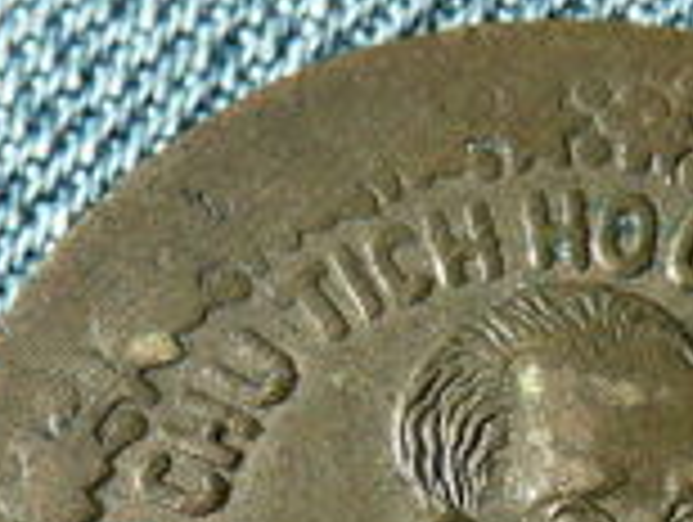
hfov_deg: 13.7
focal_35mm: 143
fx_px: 2867
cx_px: 518
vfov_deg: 10.3
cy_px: 603
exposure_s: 1/400
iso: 100
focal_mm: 6.2
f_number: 3.8
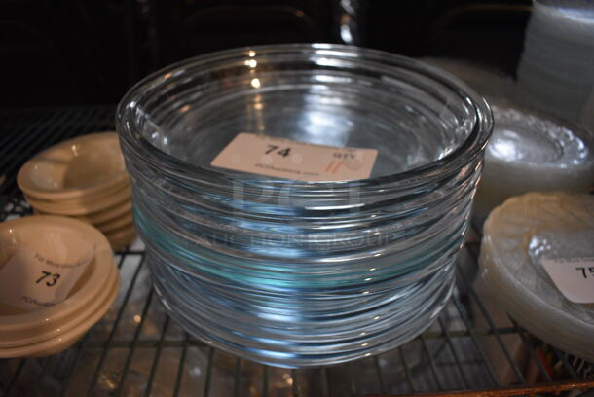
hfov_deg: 67.3
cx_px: 297
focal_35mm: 27
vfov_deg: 48.0
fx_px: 446
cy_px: 198
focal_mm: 18
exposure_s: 1/125
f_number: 3.5
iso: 1600
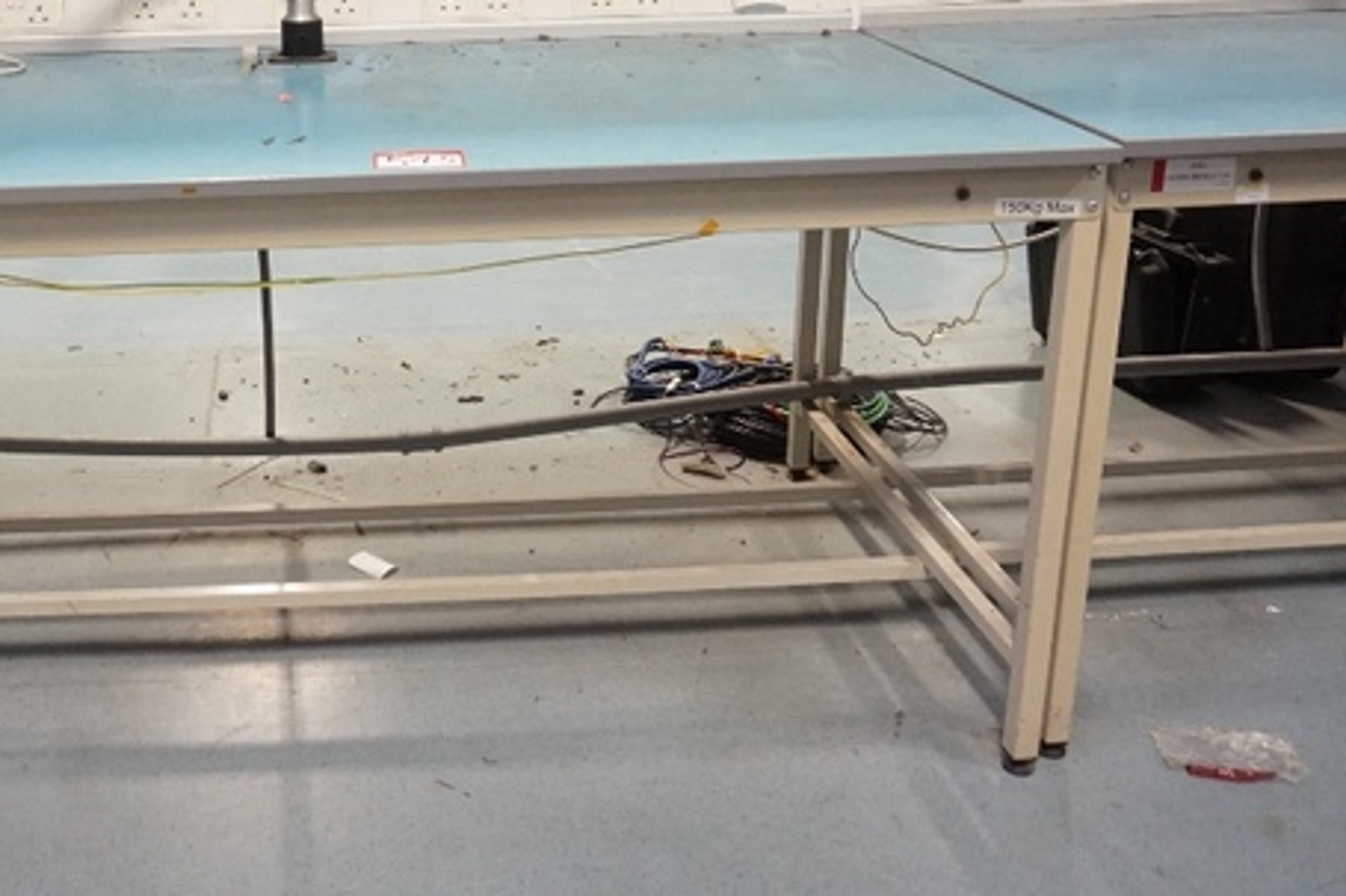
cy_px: 195
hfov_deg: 49.0
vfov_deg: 34.1
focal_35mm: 38
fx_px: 1420
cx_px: 358
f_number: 3.5
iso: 2500
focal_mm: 16
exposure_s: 1/160
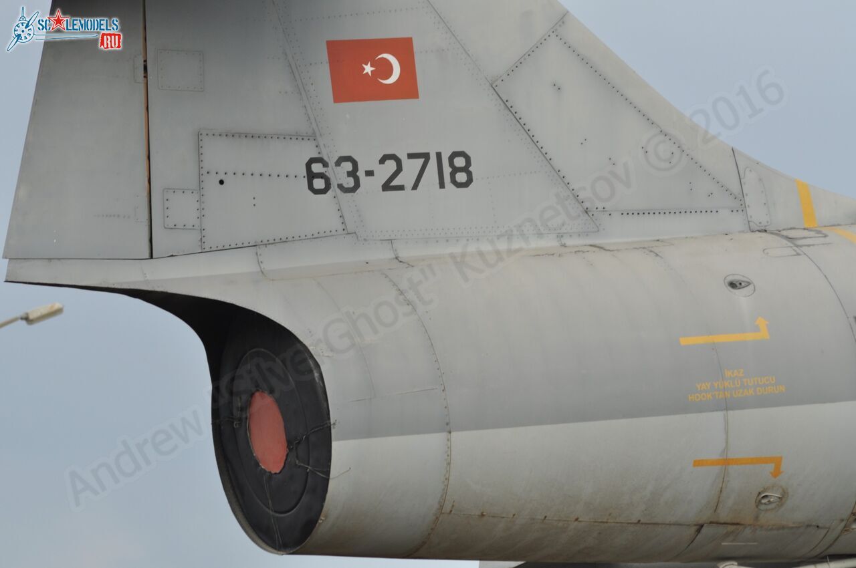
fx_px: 5521
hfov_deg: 8.9
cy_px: 284
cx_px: 428
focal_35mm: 232
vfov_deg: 5.9
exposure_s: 1/200
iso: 200
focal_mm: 155
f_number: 8
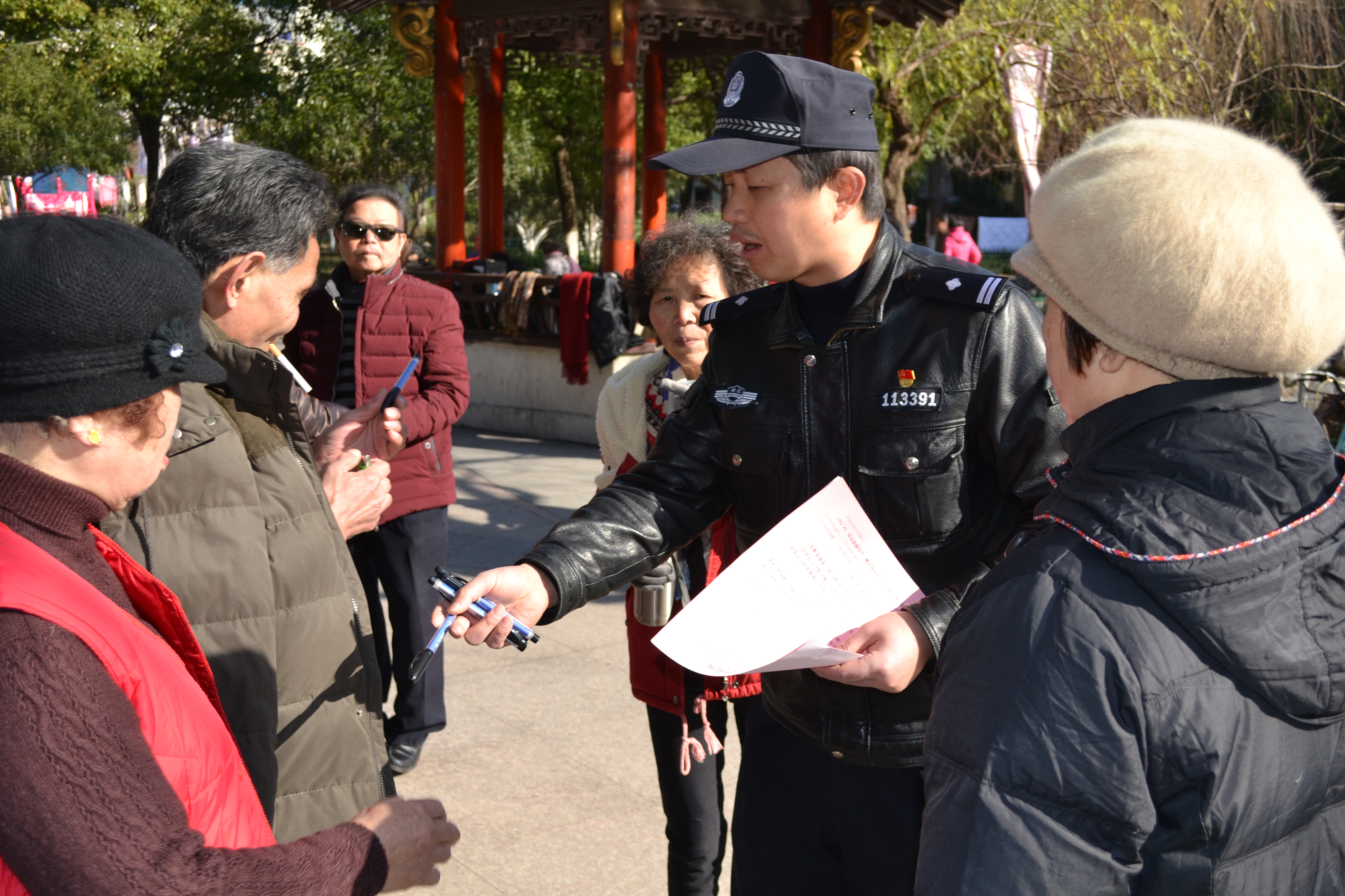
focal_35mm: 39
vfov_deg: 34.2
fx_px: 1457
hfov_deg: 49.6
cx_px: 672
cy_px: 448
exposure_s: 1/200
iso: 100
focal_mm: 26
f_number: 5.6
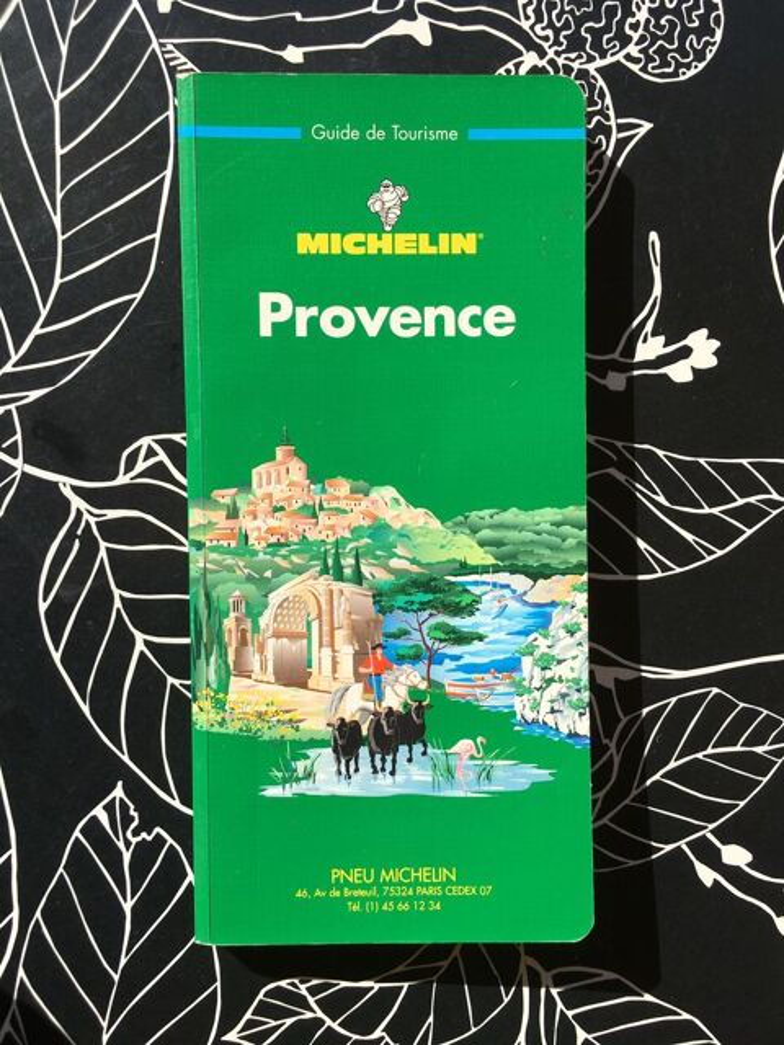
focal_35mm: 29
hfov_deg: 48.2
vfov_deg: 61.7
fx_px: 876
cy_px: 522
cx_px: 392
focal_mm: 4.15
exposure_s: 1/2198
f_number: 2.2
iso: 25
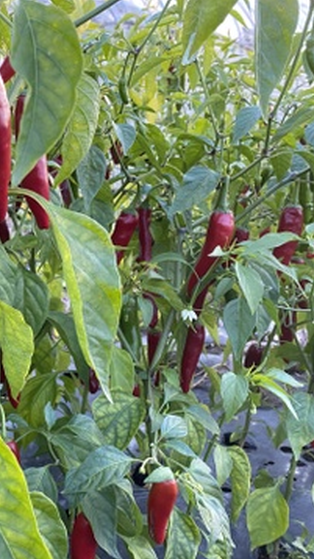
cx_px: -27
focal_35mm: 38
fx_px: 563
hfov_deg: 28.5
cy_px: 280
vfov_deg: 52.8
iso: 125
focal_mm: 4.25
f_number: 1.8
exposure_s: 1/60
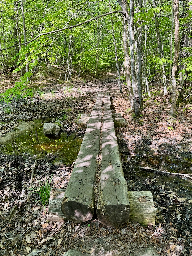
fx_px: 177
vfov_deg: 71.6
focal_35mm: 24
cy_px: 128
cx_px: 96
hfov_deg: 56.8
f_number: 1.78
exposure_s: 1/253
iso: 80
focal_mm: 6.86
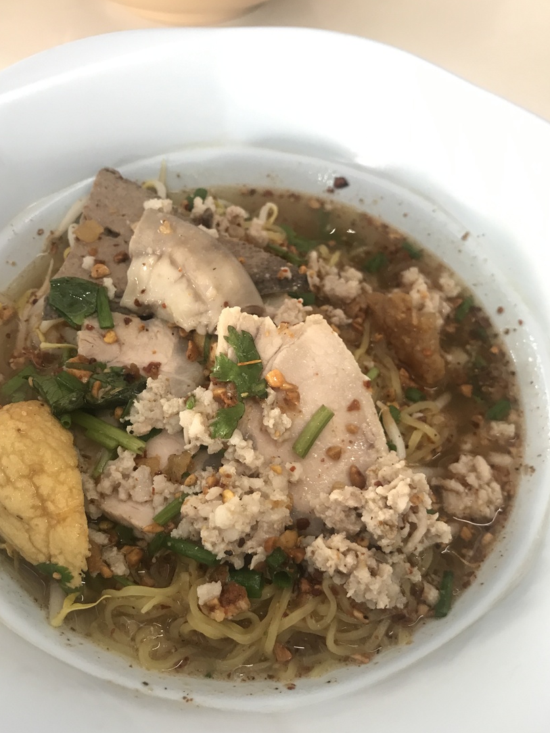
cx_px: 254
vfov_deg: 58.3
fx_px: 657
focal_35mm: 31
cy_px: 375
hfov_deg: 45.4
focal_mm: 3.99
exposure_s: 1/17
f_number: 1.8
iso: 40
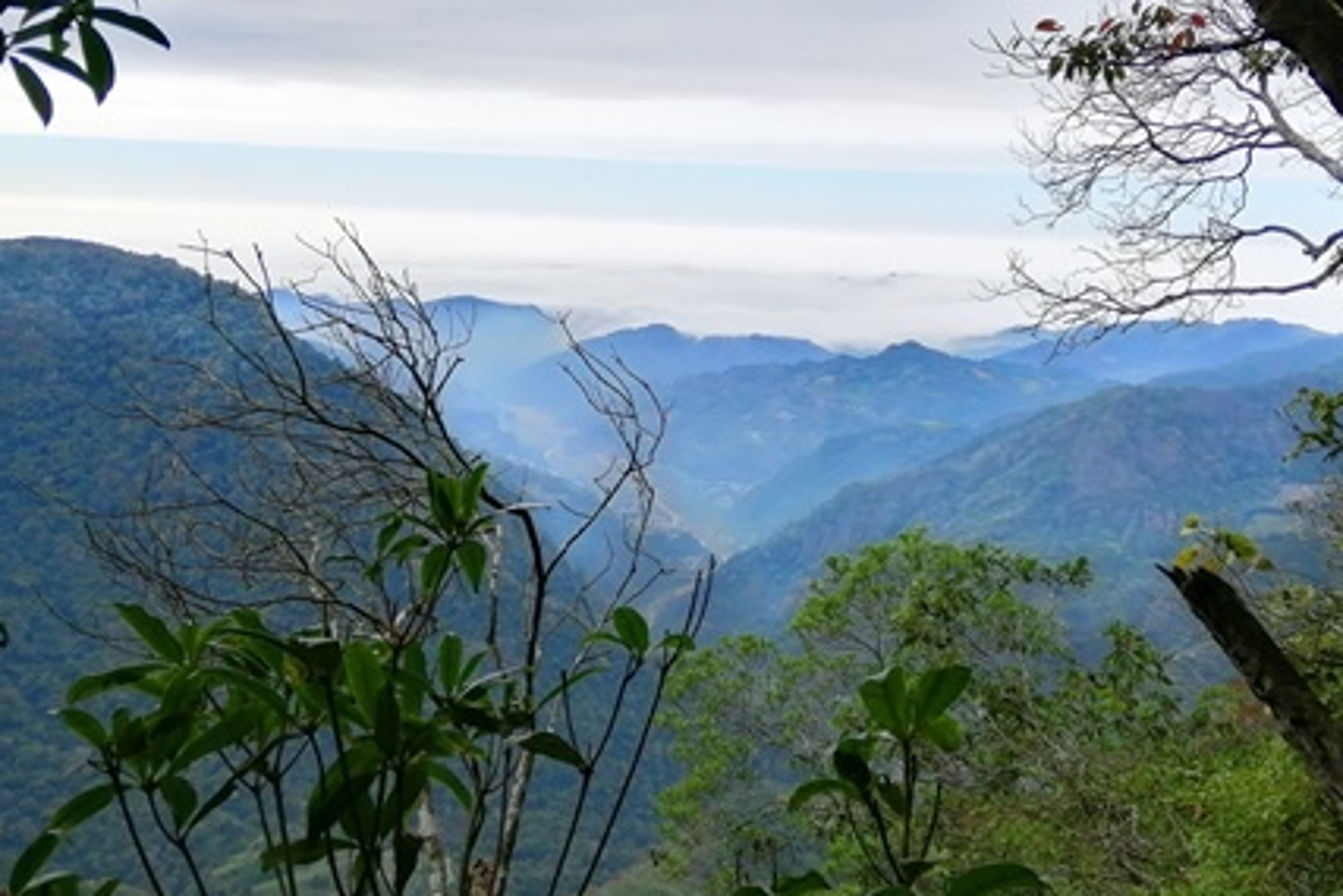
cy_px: 305
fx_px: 1418
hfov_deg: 50.5
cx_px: 761
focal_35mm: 38
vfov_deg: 34.8
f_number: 2.2
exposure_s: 1/952
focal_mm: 3.81
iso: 50
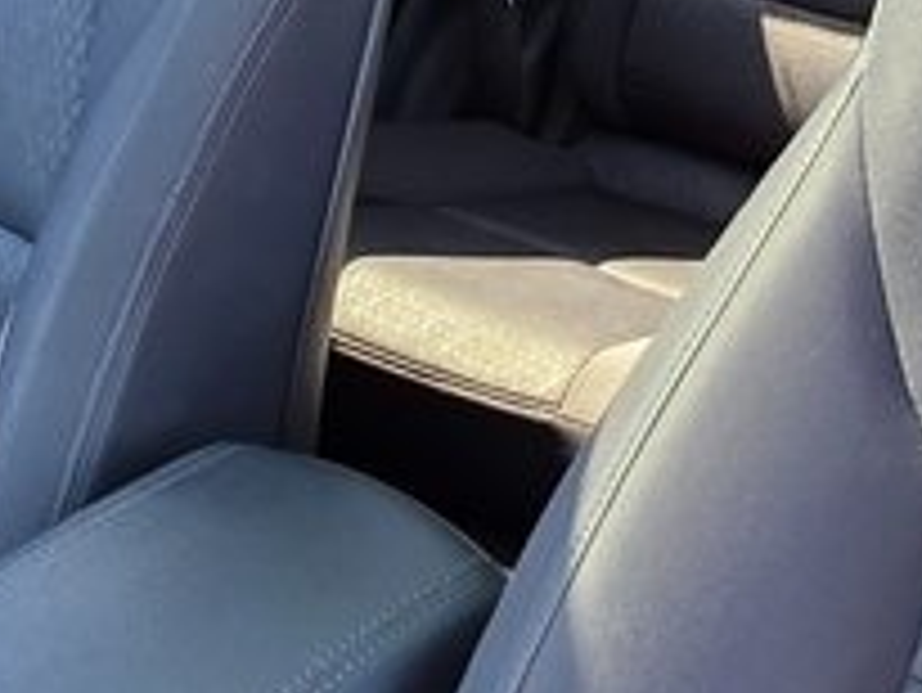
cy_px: 99
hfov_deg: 29.1
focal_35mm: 65
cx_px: 738
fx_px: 1732
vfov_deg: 22.2
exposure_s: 1/120
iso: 100
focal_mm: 2.2
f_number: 1.9
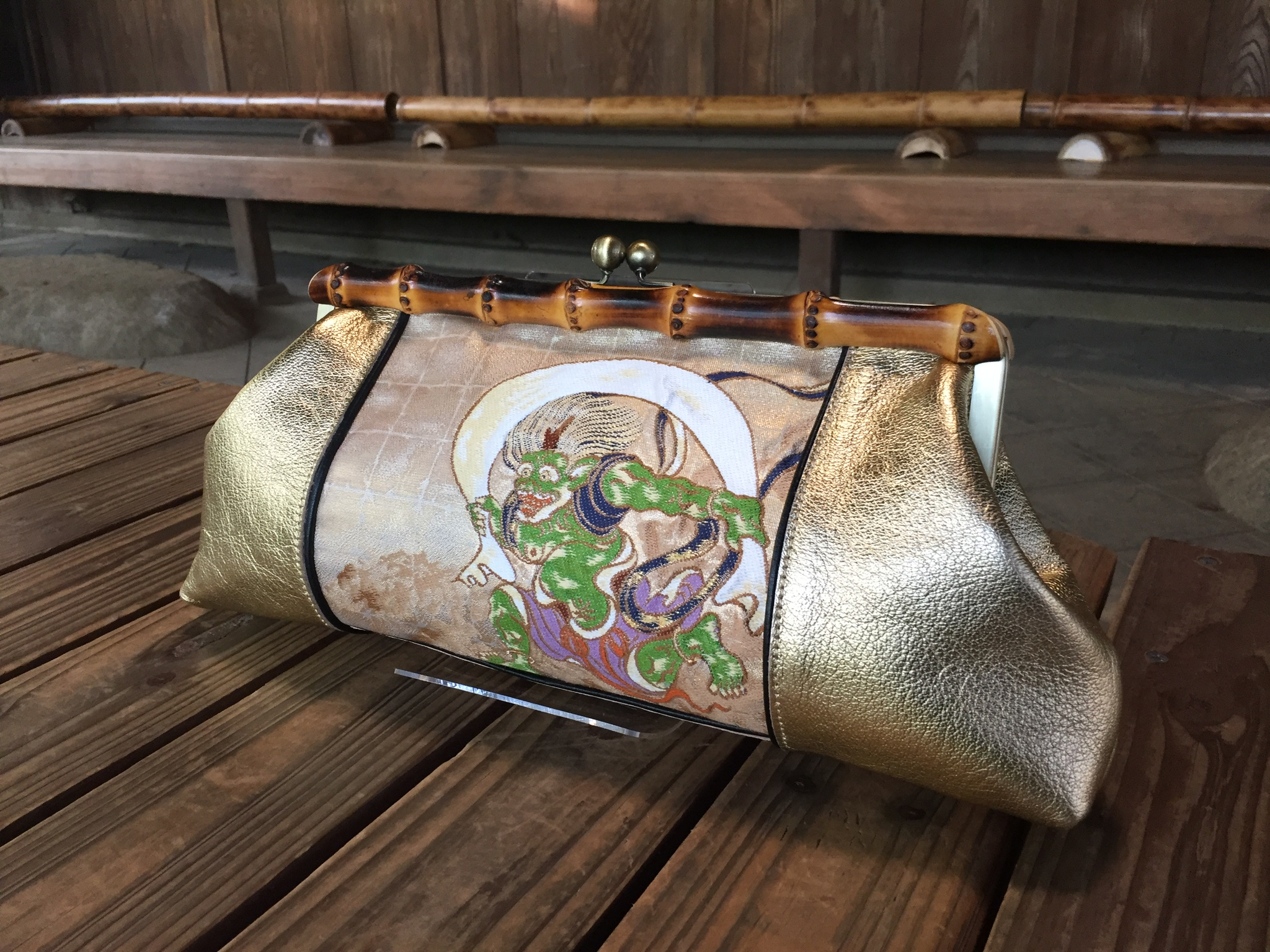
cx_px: 635
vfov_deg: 48.2
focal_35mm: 29
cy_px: 476
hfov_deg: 61.7
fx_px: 1064
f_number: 2.2
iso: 50
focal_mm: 4.15
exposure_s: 1/30
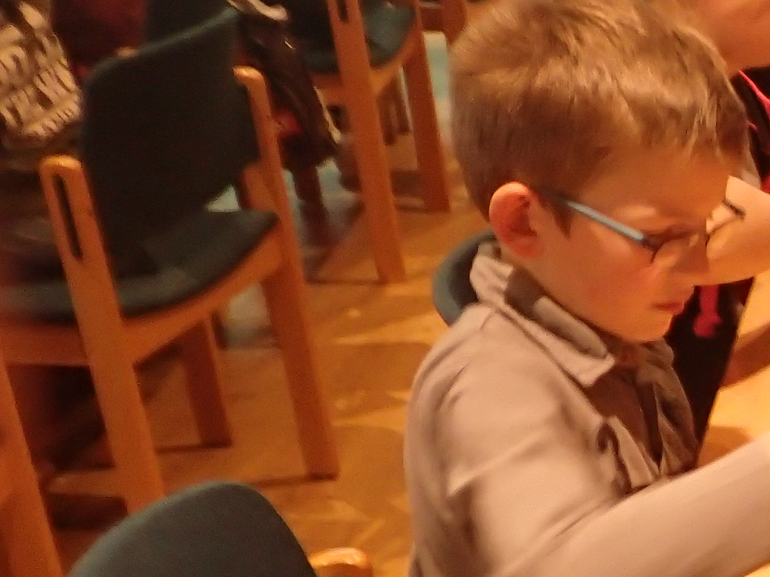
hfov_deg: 18.0
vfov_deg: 15.1
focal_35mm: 97
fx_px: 2158
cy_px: 524
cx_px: 1172
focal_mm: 5.5
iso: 400
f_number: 2.3
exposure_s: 1/30
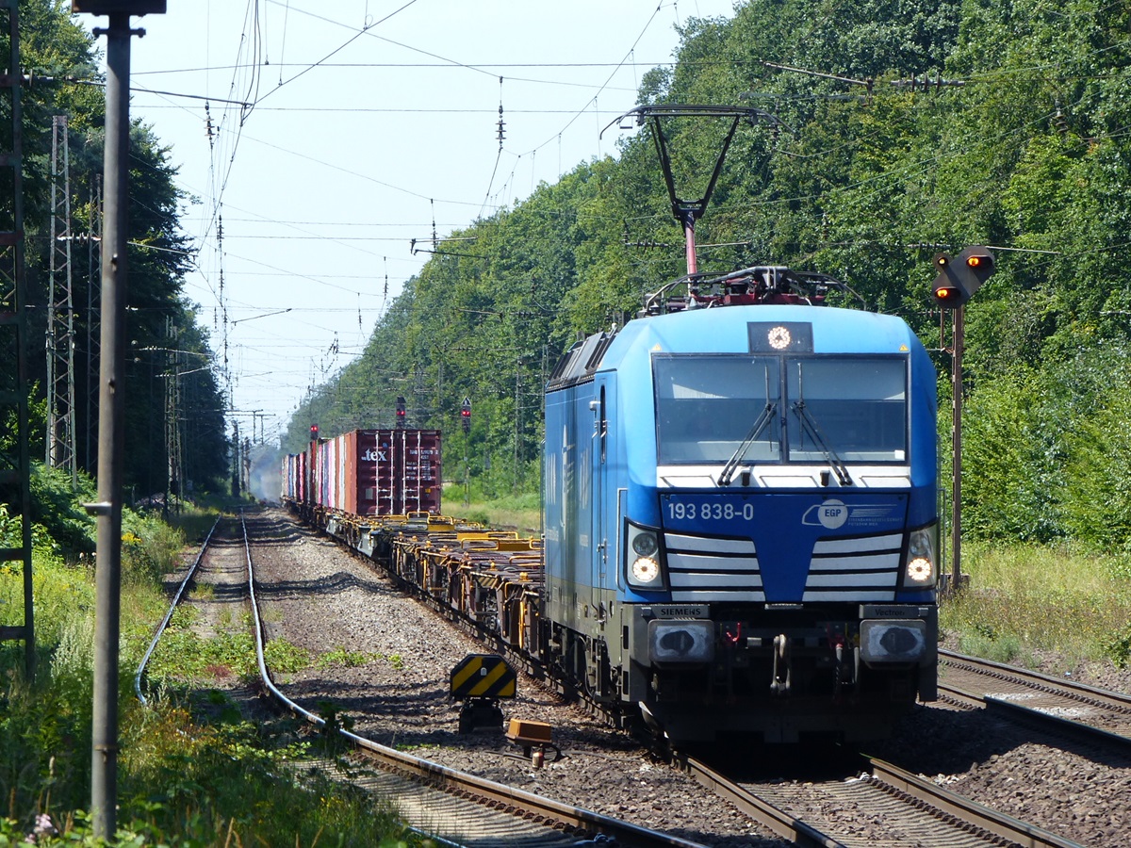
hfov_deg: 8.0
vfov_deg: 6.0
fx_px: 8136
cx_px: 566
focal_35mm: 249
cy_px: 424
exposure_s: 1/500
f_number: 4
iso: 100
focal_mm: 44.8
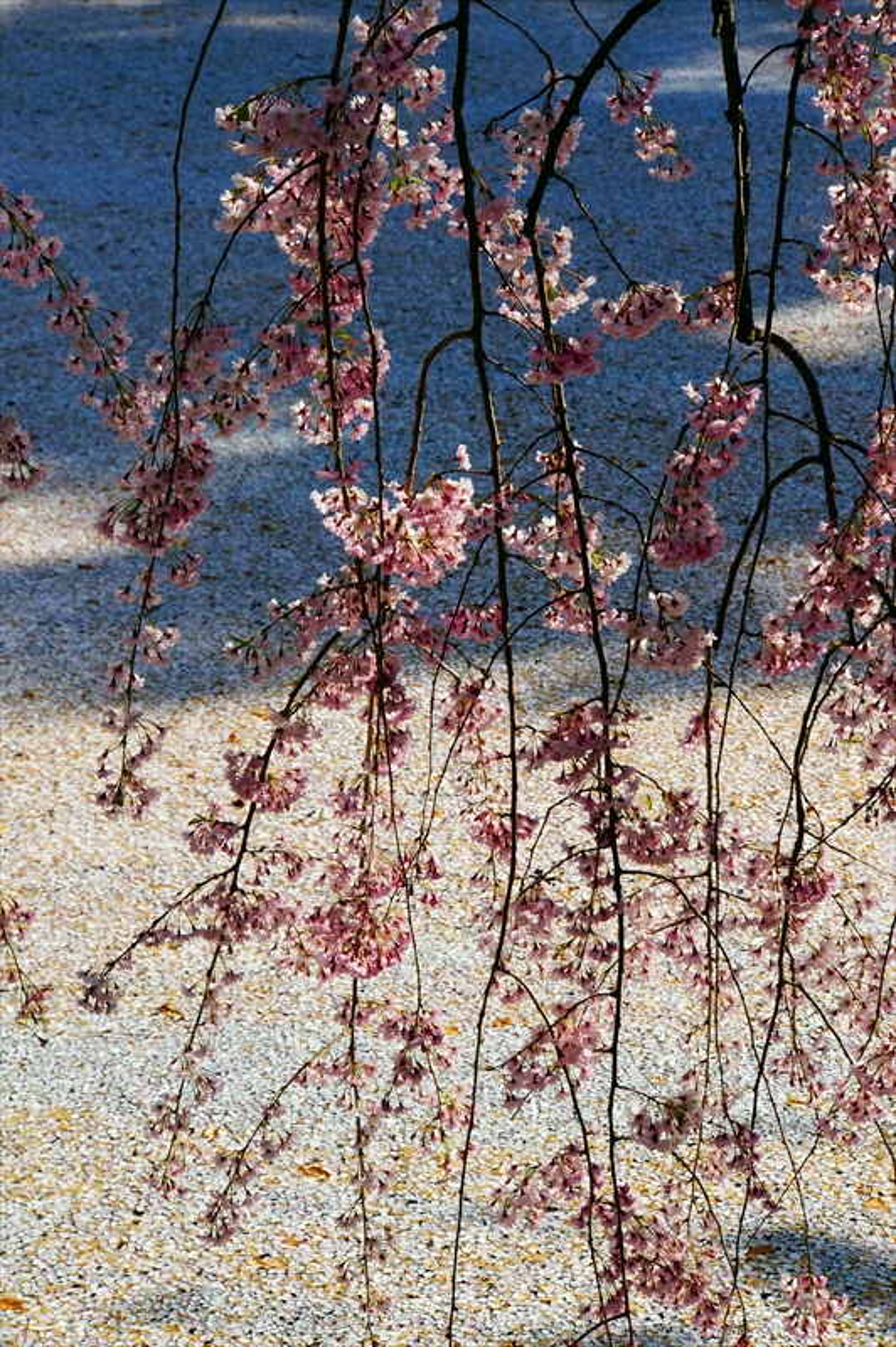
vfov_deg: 18.5
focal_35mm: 110
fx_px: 4128
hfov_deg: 12.4
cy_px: 674
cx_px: 448
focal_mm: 73.6
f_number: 10
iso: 100
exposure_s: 1/160
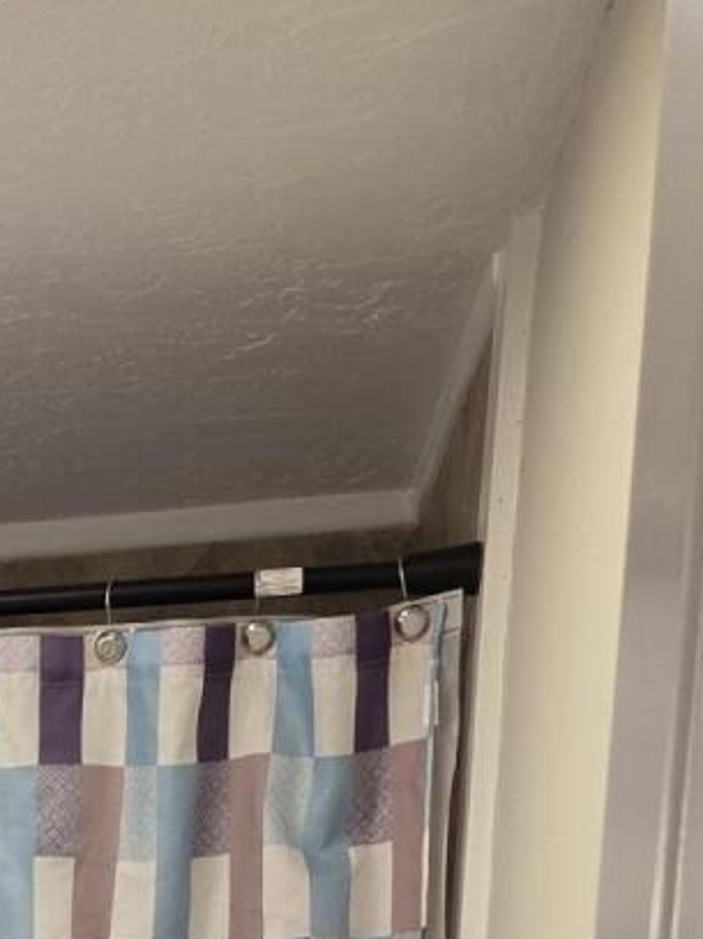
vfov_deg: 14.2
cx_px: -678
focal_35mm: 113
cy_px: 1952
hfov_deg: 11.8
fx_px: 3061
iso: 125
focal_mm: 6.3
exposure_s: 1/120
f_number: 1.7
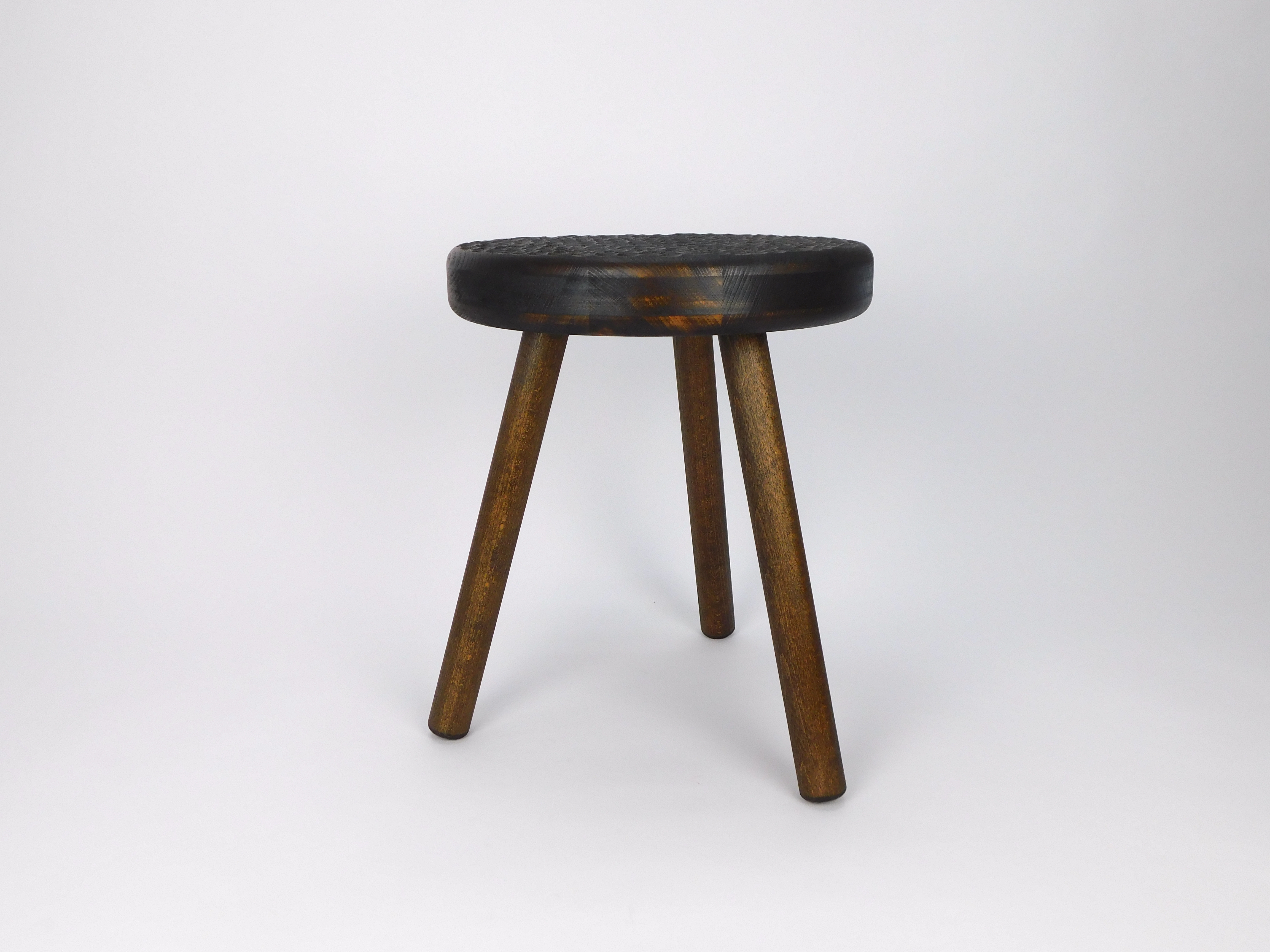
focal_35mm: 30
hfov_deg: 60.0
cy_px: 476
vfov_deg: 46.8
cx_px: 635
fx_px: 1101
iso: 125
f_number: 3.2
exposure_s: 1/320
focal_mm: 5.3
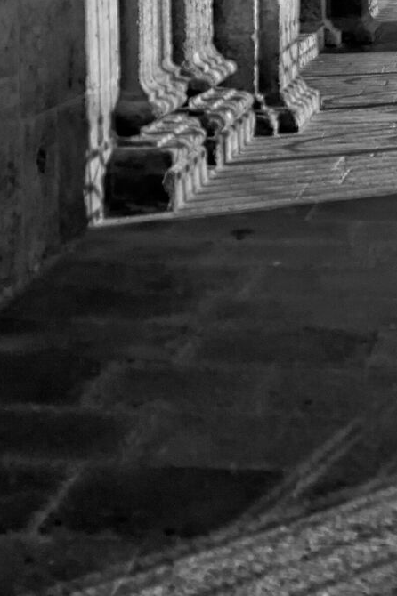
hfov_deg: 15.2
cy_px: 55
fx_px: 1424
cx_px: 494
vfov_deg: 23.0
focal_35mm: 86
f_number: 1.4
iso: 1600
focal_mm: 24
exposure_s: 1/13
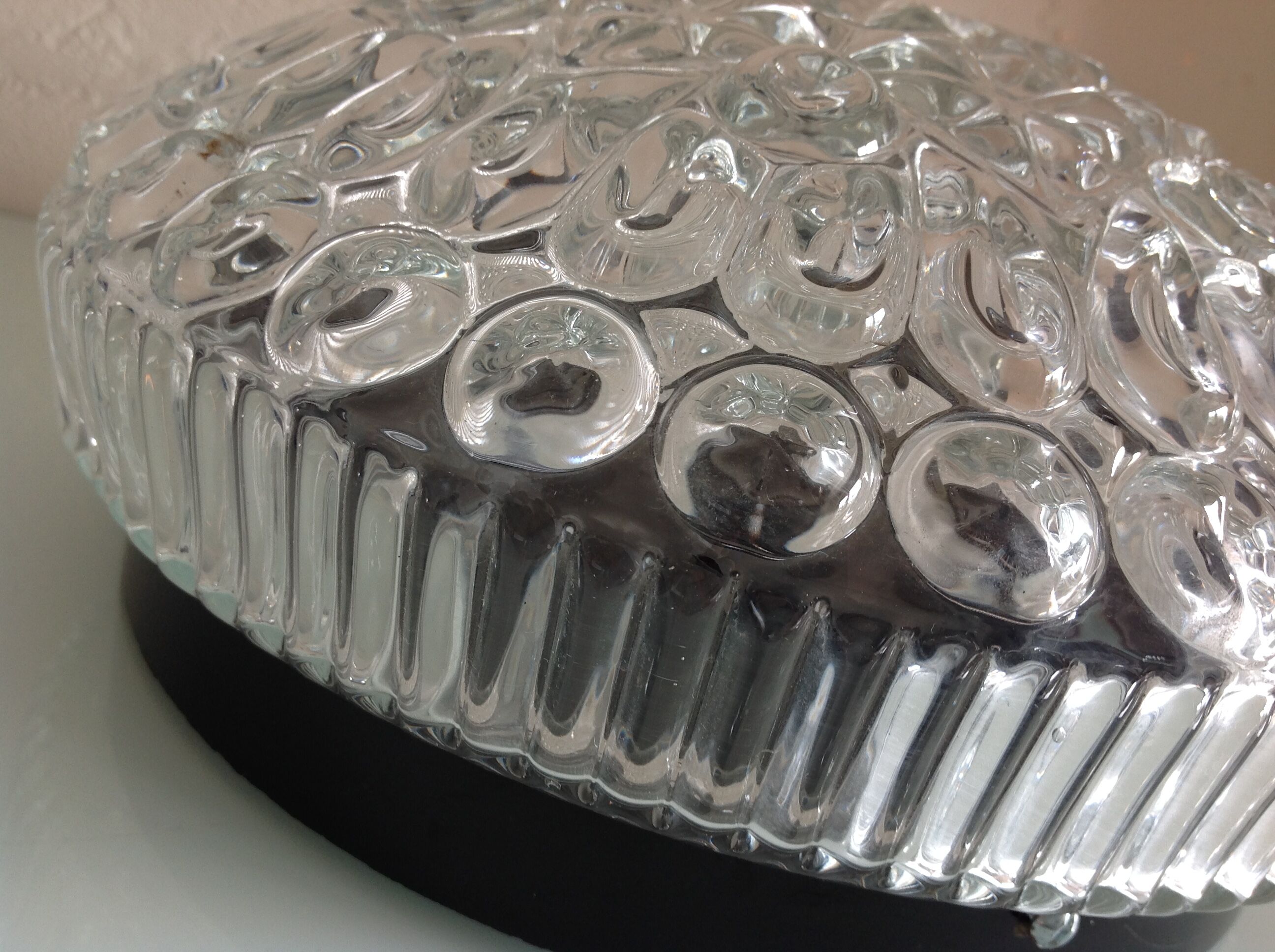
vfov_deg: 40.6
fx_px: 1287
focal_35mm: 35
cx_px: 638
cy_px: 476
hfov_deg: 52.7
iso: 50
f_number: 2.4
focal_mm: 4.28
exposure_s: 1/30
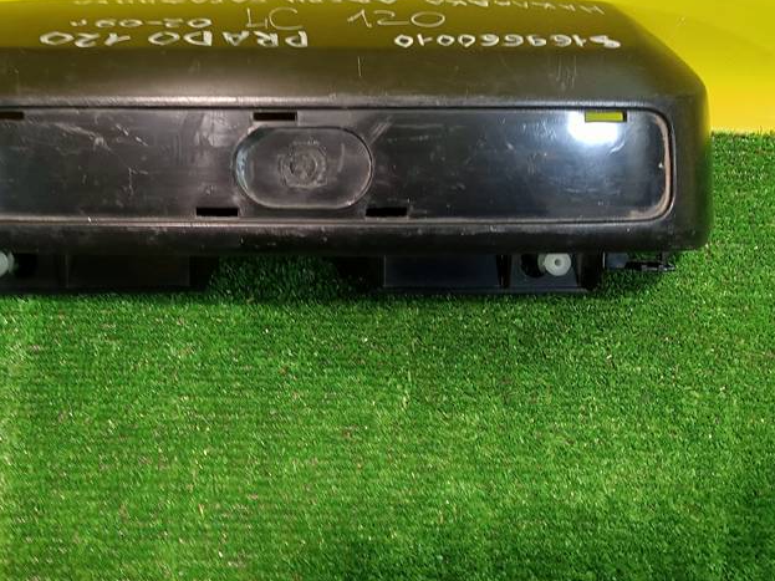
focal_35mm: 46
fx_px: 1030
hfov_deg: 40.4
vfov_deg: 30.6
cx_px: 218
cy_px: 106
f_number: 2.2
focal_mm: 3.65
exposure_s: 1/33.3
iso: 247
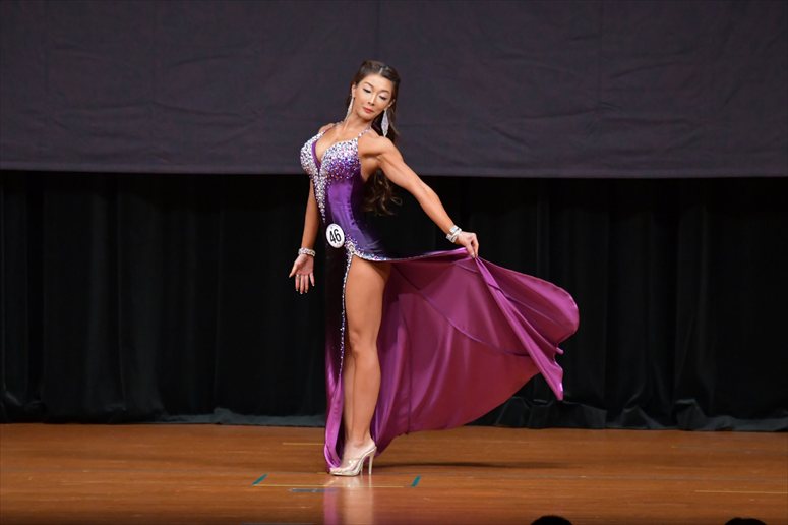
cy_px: 262
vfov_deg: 5.1
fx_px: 5907
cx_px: 394
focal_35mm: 270
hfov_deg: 7.6
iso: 4000
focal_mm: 180
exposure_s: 1/400
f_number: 5.6
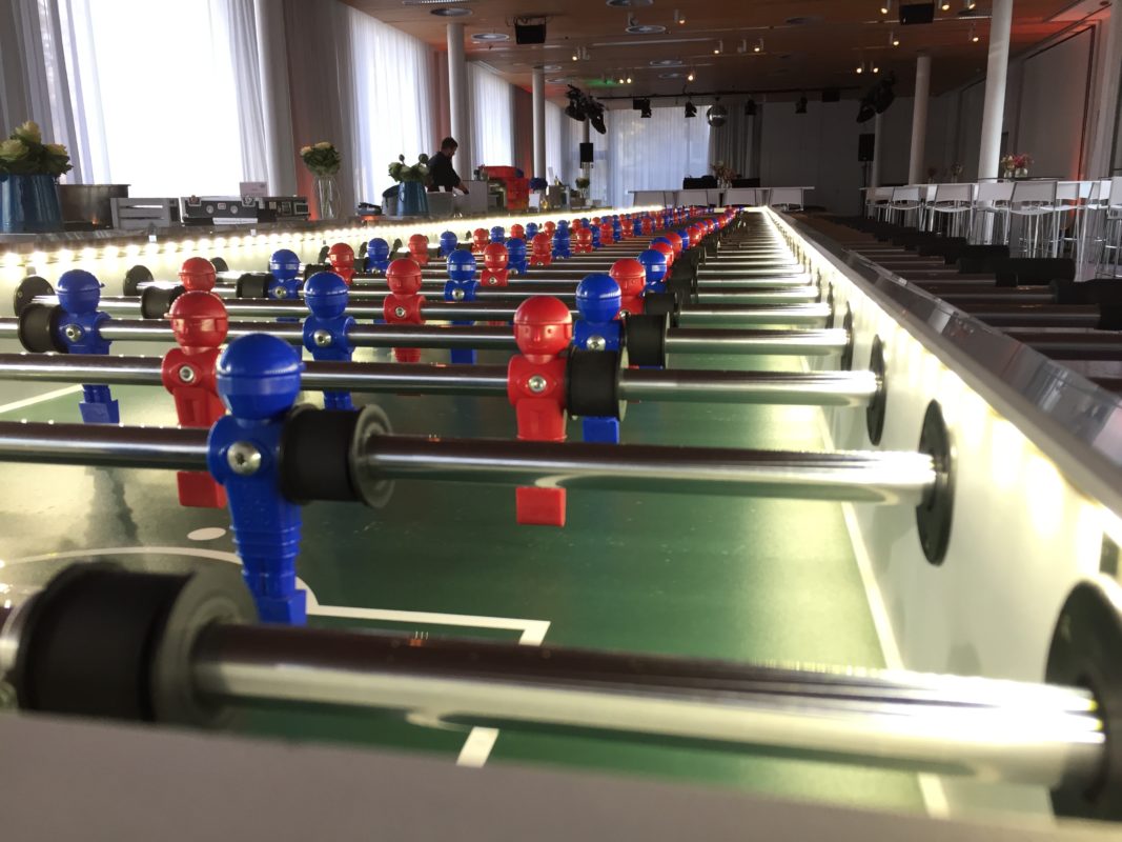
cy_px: 421
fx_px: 940
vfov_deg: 48.2
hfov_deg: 61.7
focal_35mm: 29
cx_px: 561
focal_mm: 4.15
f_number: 2.2
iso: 40
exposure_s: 1/33
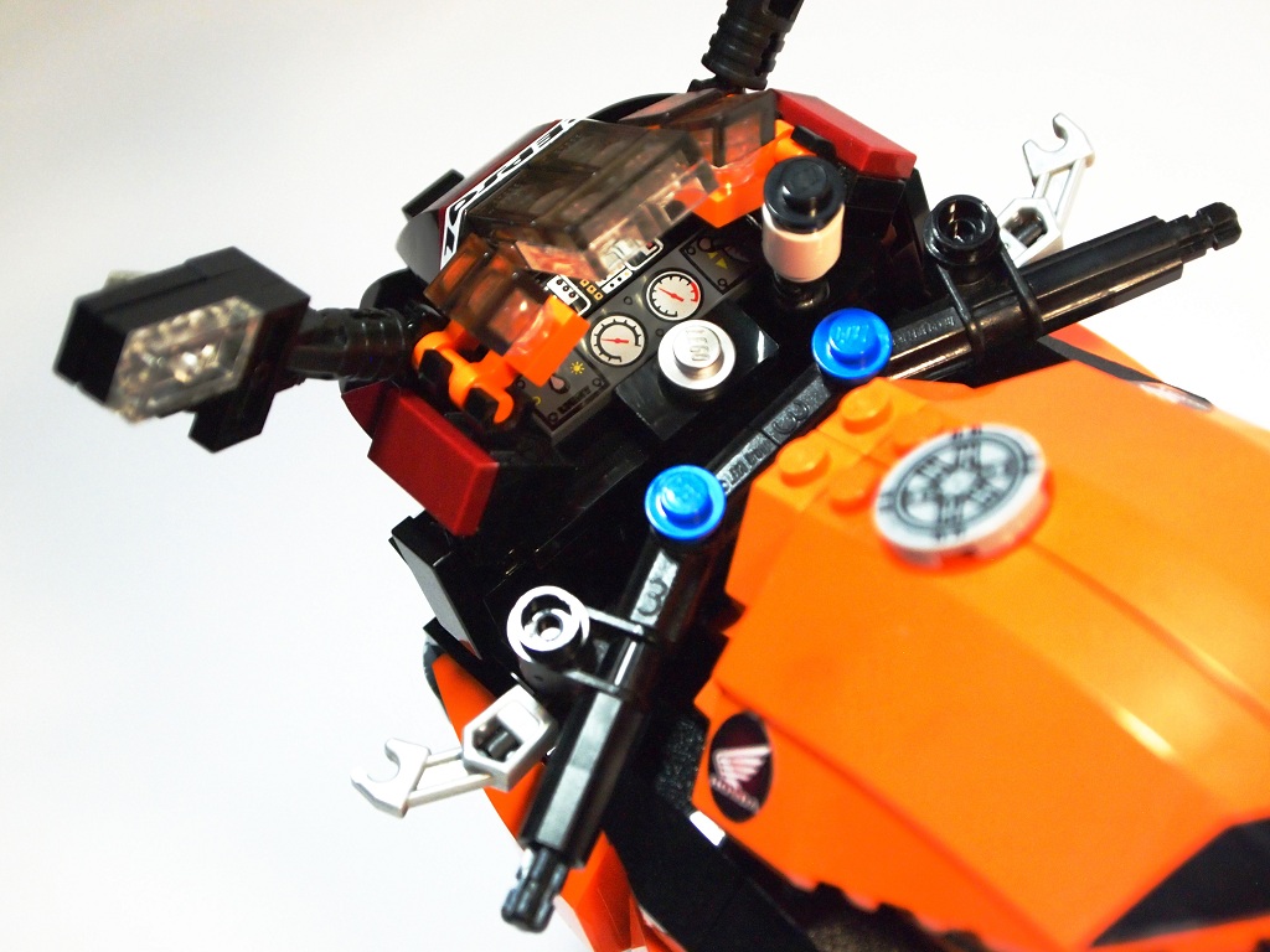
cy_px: 476
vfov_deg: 18.4
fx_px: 2935
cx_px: 635
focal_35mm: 80
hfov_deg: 24.4
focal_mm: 40
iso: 1600
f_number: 5.6
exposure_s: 1/80
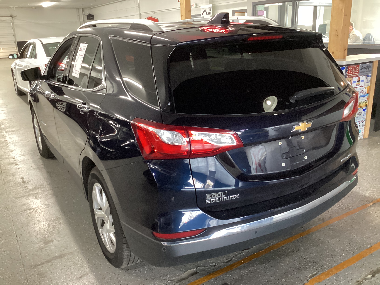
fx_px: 340
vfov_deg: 45.4
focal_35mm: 31
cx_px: 190
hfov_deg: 58.4
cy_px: 142
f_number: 2.4
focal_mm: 3.3
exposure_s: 1/33
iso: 400
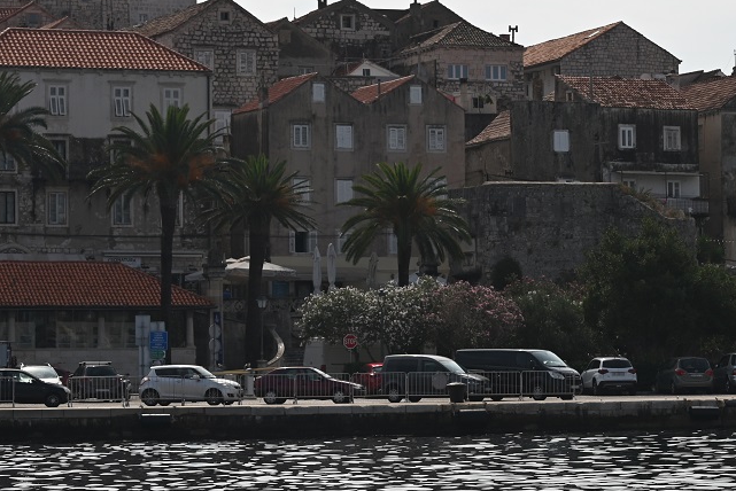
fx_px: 3109
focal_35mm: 152
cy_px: 17
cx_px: 539
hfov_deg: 13.5
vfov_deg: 9.0
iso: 100
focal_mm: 75
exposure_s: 1/800
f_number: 7.1
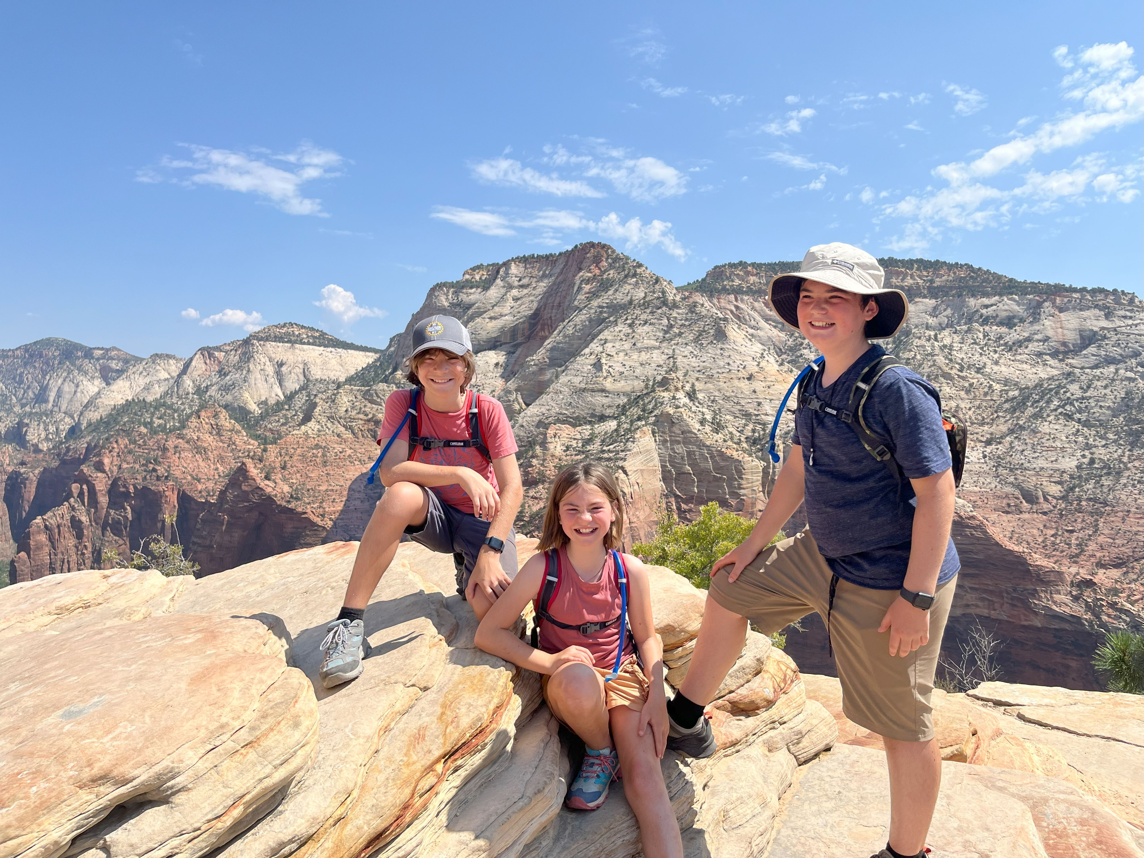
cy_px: 429
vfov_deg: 53.1
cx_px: 572
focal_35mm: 26
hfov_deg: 67.3
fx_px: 859
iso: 50
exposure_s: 1/4016
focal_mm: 5.1
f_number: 1.6
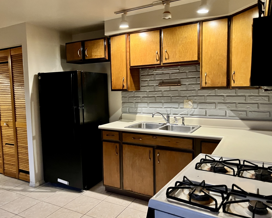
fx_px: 225
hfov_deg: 62.1
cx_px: 124
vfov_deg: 51.5
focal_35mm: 28
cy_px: 108
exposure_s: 1/40
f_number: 1.5
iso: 500
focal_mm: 5.7
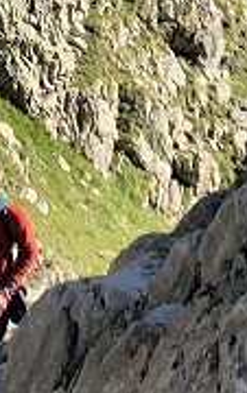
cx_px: -226
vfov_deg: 13.2
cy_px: -227
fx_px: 1589
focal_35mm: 148
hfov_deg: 8.5
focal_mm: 3.99
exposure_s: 1/1080
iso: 20
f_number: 1.8
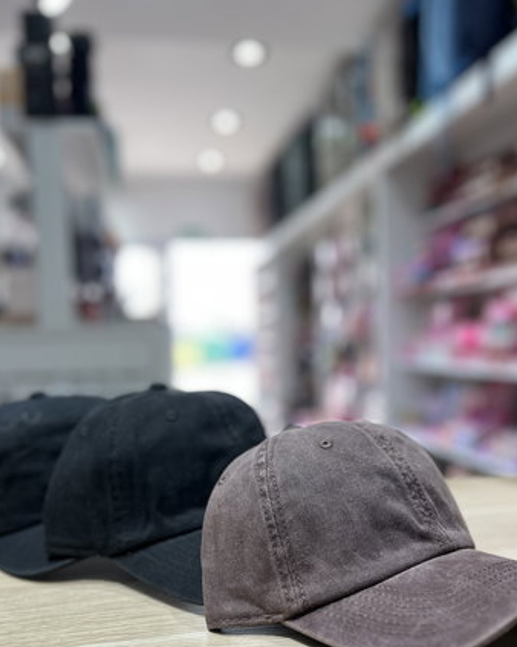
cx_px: 263
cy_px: 379
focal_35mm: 32
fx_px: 612
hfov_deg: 45.8
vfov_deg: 55.4
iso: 32
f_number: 1.5
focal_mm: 5.7
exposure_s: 1/100
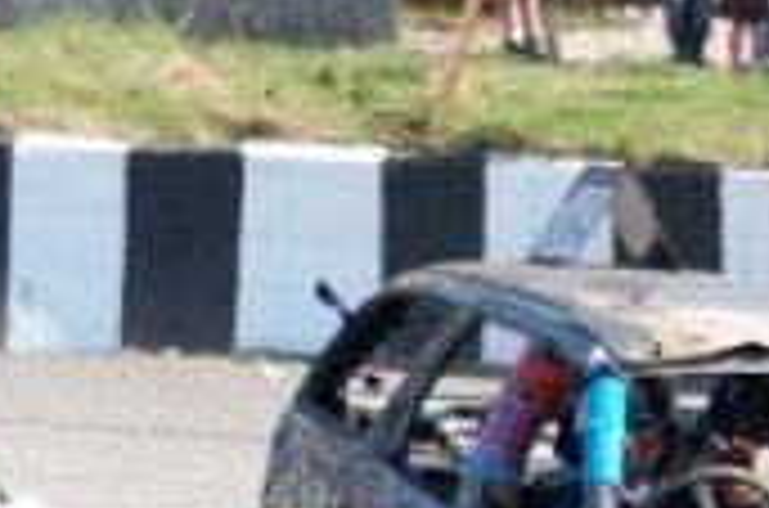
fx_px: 5517
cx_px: 373
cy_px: 580
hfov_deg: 8.0
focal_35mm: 259
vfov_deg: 5.3
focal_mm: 46
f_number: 5
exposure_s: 1/800
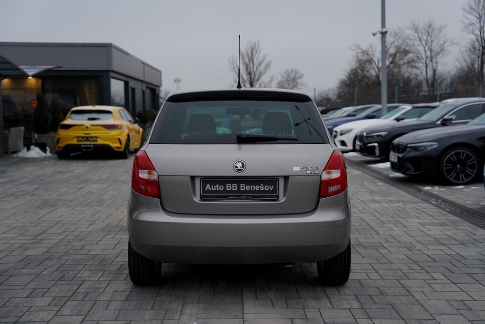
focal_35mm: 46
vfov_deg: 29.3
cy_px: 162
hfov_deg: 42.7
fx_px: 620
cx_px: 242
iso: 100
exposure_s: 1/60
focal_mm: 46
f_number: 3.2
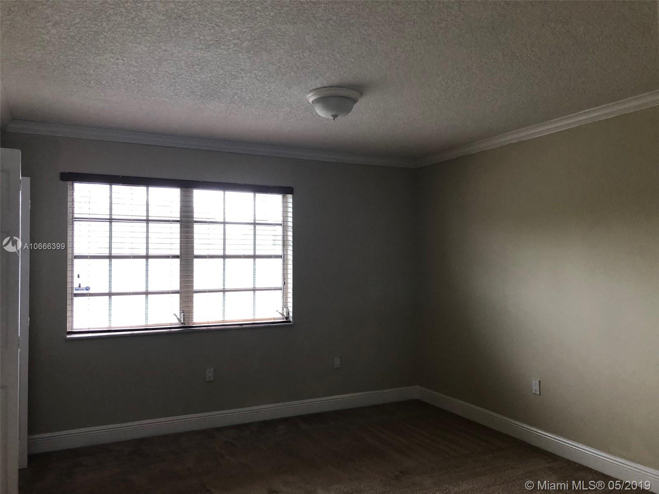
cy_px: 247
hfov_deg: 63.4
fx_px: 533
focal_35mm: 28
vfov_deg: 49.7
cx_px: 330
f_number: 1.8
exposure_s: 1/30
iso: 32
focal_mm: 3.99
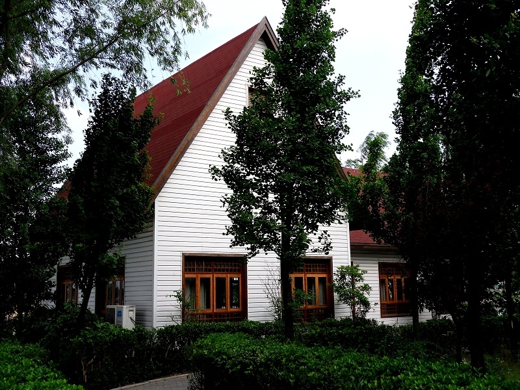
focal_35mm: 45
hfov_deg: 42.1
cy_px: 195
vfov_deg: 32.2
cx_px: 260
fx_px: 676
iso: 80
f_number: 4.2
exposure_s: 1/350
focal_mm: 7.9
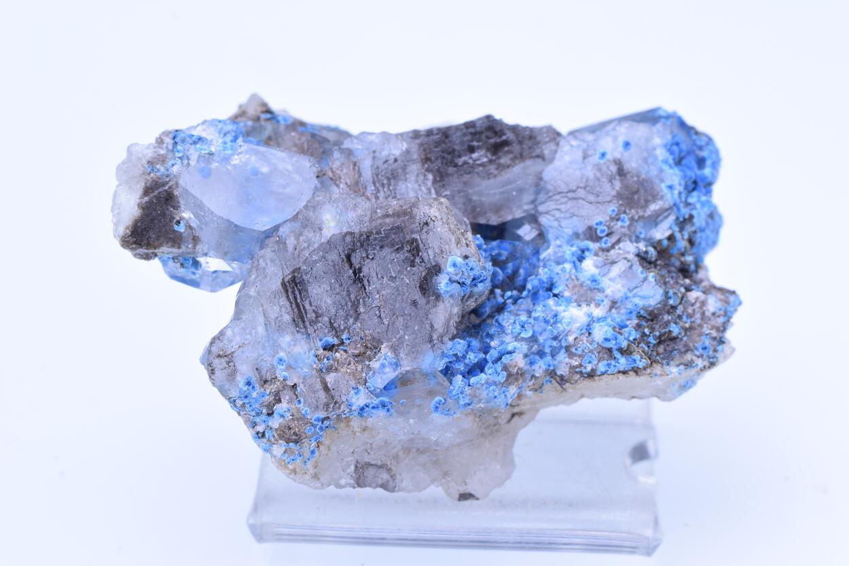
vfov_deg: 15.2
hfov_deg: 22.6
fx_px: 2122
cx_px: 424
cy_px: 283
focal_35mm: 90
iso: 100
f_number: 22
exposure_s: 1/2
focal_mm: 60
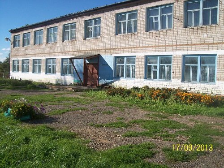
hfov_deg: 51.4
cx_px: 112
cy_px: 84
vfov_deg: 39.7
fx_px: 233
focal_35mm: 36
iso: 80
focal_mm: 6
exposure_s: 1/573
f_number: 4.8
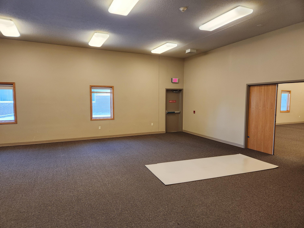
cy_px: 114
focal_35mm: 23
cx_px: 152
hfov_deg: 73.9
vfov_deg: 58.9
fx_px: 202
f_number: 1.8
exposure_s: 1/120
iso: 500
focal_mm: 5.4
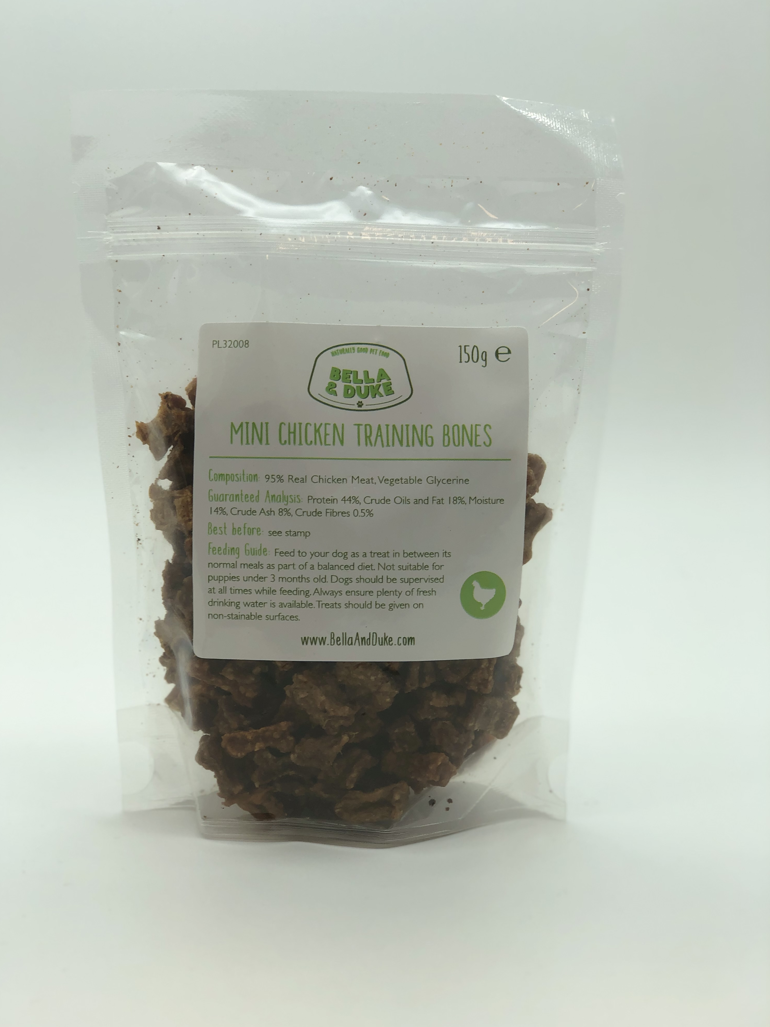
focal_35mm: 53
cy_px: 509
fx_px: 1572
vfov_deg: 36.2
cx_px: 382
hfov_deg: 27.5
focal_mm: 6
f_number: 2.4
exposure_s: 1/133
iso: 16
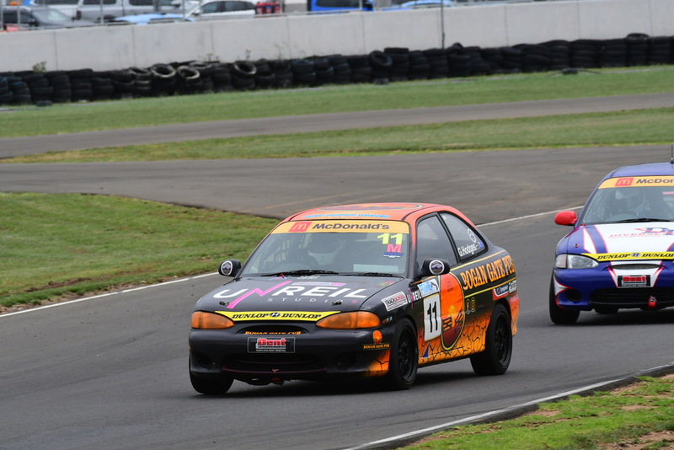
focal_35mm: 510
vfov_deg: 2.7
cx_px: 337
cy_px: 225
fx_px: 9551
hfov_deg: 4.0
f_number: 11
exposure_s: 1/640
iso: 640
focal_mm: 340
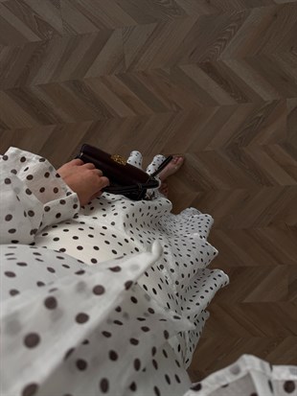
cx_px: 148
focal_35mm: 24
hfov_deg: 56.8
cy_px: 198
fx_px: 274
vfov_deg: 71.6
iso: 80
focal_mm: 6.76
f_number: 1.78
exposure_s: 1/478
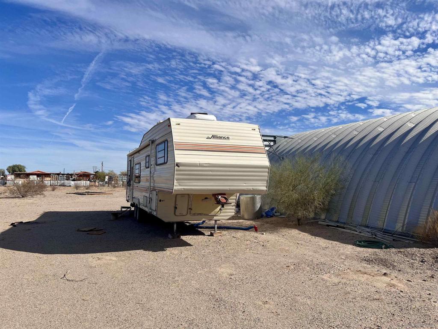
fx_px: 329
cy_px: 164
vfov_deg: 53.1
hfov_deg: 67.3
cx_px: 219
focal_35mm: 26
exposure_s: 1/7463
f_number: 1.5
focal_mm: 5.7
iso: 50
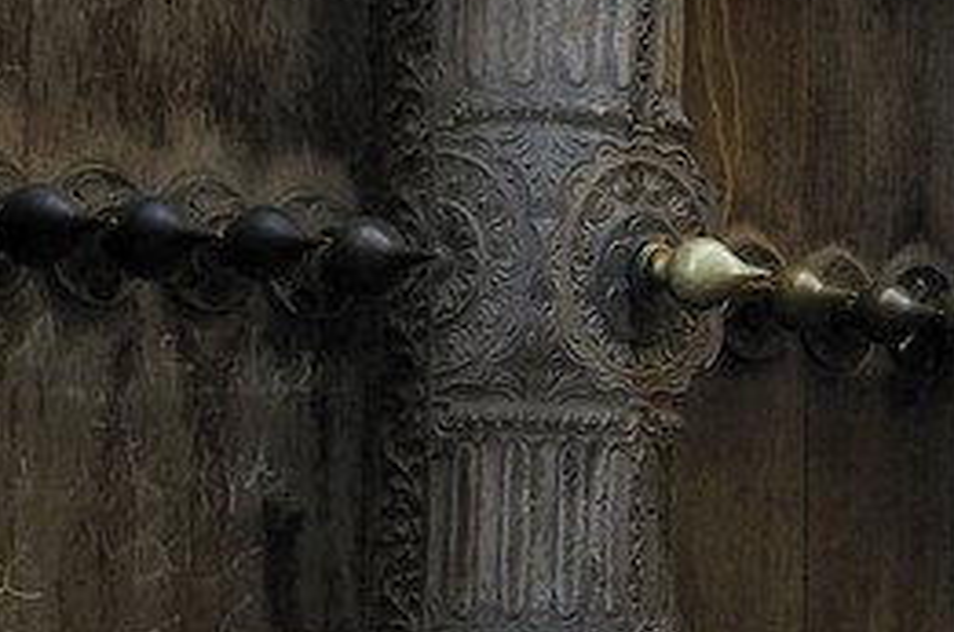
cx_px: 1966
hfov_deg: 10.5
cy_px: 219
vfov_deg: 7.7
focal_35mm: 178
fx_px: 4708
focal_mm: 29
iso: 400
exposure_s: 1/80
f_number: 5.6
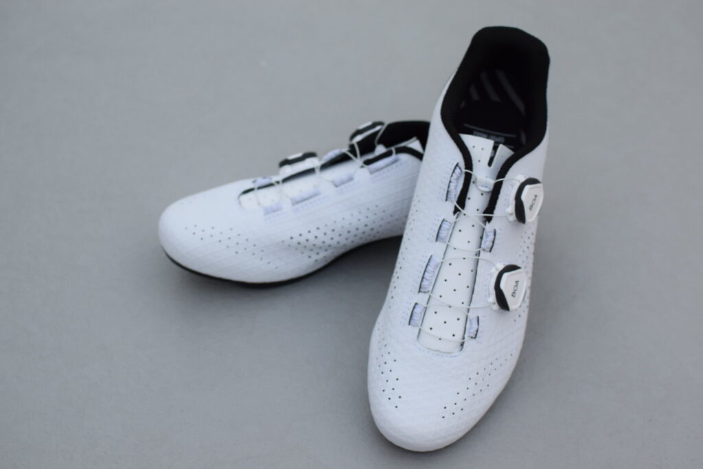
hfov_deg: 37.8
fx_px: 1025
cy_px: 234
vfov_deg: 25.8
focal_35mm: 52
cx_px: 352
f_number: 4
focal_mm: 35
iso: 720
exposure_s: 1/60
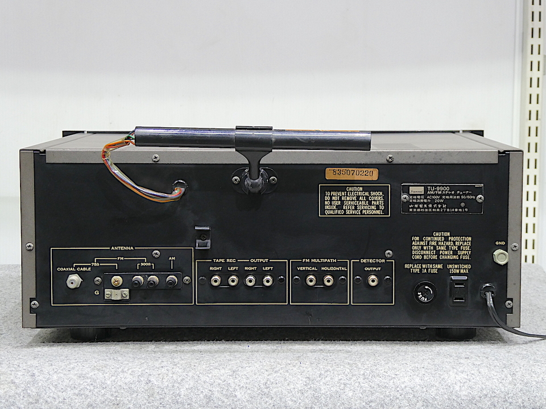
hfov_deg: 26.3
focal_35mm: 74
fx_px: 1167
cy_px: 204
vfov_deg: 19.9
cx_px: 273
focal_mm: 13.2
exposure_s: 1/6
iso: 200
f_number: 4.6
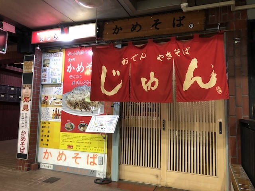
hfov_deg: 63.4
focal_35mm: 28
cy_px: 96
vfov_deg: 49.7
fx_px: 206
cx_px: 128
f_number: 1.8
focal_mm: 3.99
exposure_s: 1/15
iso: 64
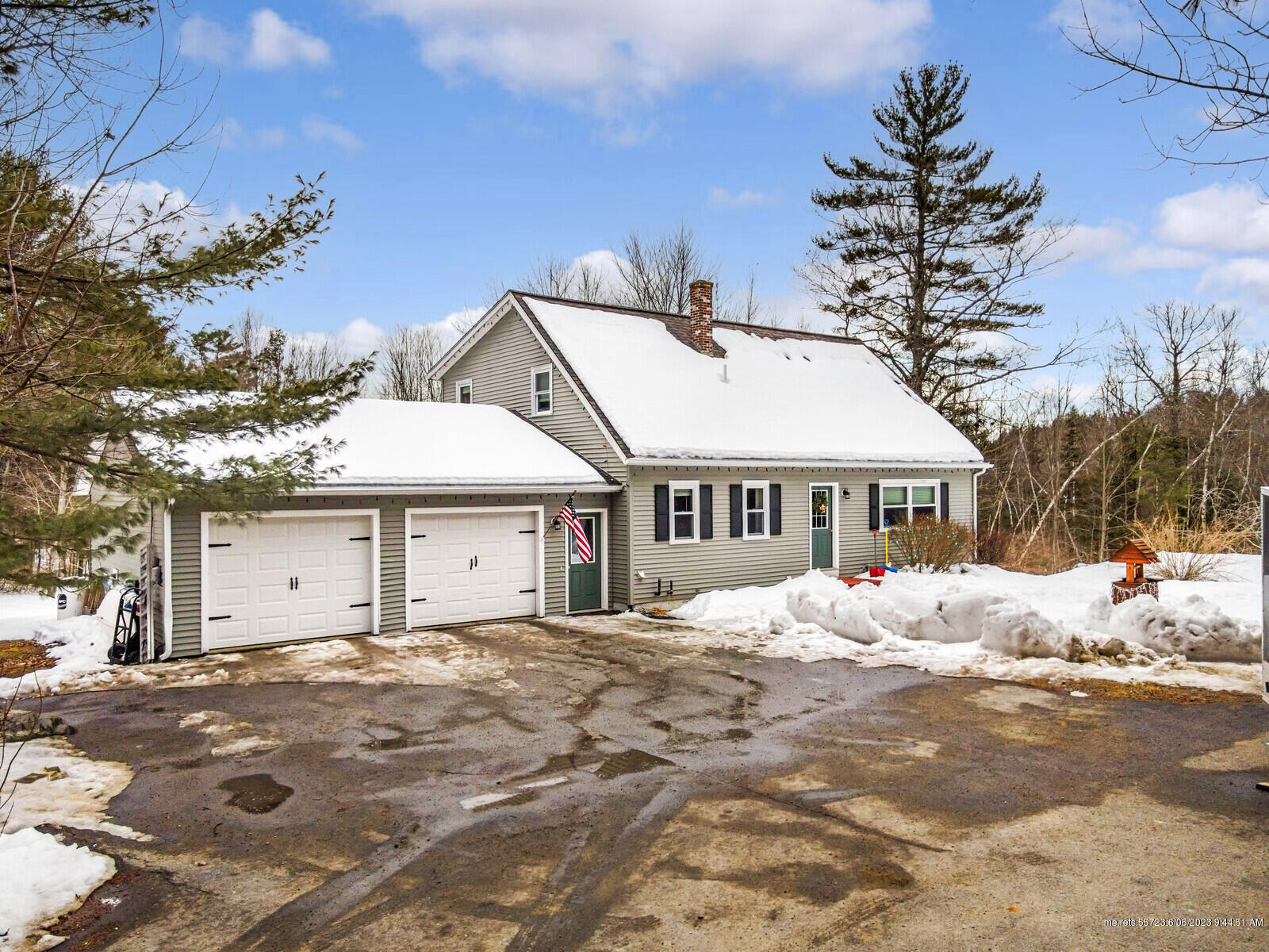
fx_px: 880
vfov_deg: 56.8
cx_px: 634
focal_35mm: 24
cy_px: 476
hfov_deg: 71.6
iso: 200
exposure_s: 1/800
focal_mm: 4.5
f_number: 2.8
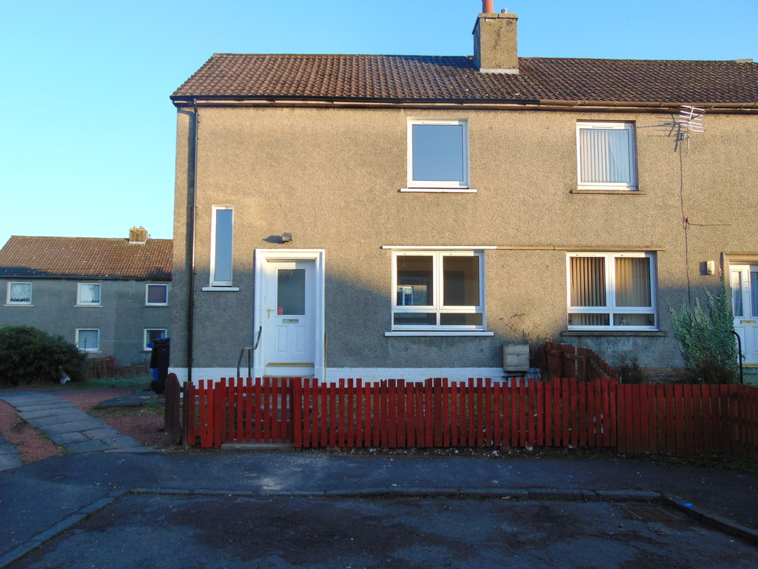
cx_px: 379
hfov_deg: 60.0
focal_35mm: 30
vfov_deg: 46.8
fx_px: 657
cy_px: 284
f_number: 3.1
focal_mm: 5.4
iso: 80
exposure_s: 1/60
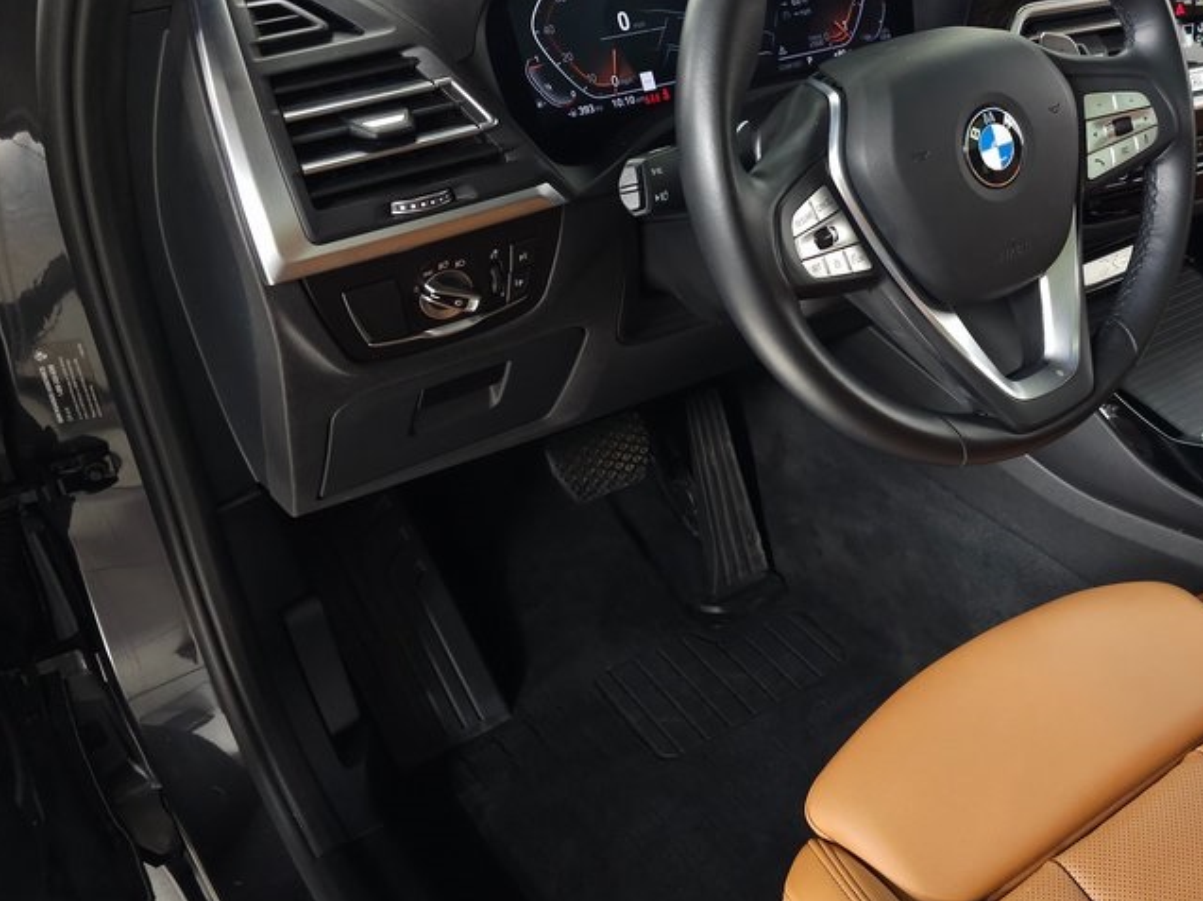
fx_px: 1285
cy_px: 434
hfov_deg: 47.9
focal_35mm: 37
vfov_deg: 38.6
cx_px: 927
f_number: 1.7
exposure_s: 1/60
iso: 250
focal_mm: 6.3
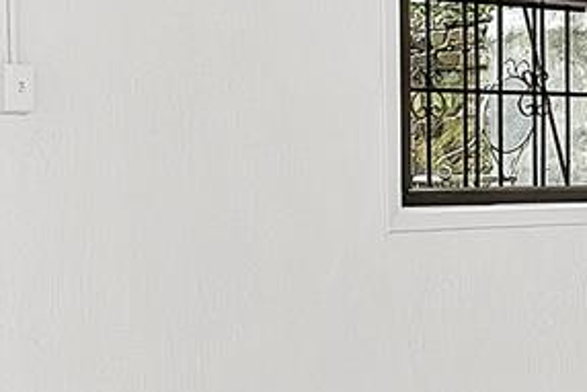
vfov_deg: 14.6
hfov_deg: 20.6
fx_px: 1533
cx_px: 655
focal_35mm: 94
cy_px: 211
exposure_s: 3.2
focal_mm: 14
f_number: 11
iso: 200
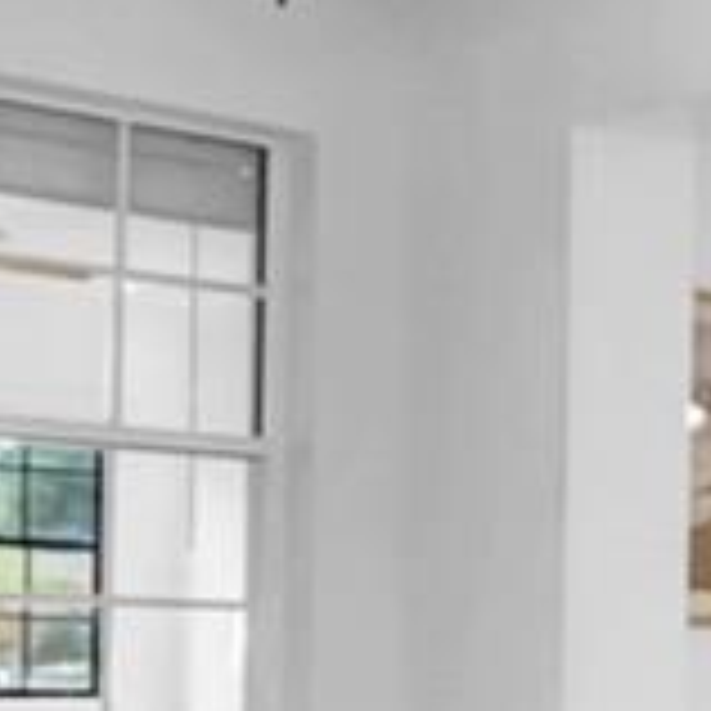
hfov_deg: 15.3
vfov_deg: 16.6
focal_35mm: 103
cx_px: 1148
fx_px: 2394
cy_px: 693
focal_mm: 12
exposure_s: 1/10
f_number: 8
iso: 800
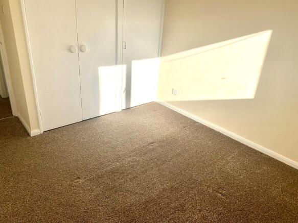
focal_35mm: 26
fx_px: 224
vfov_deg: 53.0
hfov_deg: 67.3
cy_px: 112
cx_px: 149
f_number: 1.8
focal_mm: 4.25
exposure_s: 1/1406
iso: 25
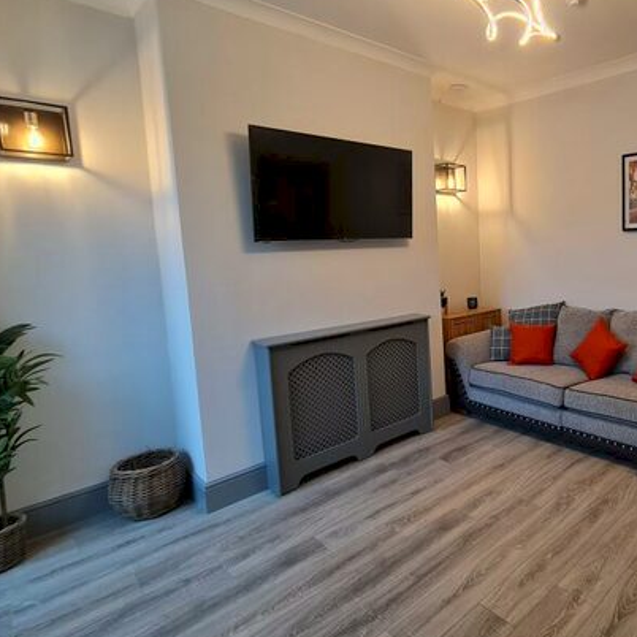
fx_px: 416
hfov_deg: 67.6
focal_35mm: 20
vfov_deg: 74.7
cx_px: 512
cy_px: 291
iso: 250
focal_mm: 2.2
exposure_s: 1/50
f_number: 2.2
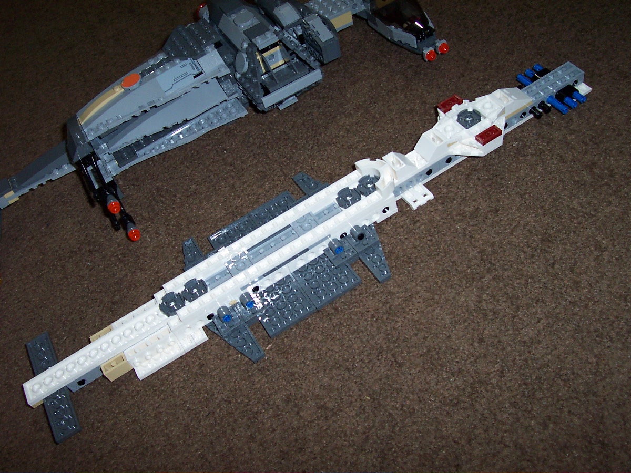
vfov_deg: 38.7
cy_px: 236
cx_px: 316
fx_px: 674
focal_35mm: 37
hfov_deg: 50.1
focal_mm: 5.6
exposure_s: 1/60
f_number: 2.8
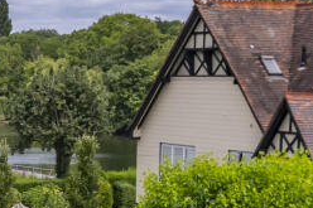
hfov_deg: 28.1
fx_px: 599
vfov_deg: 19.6
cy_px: 52
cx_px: 25
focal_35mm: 69
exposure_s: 1/1500
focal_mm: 24
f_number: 7.1
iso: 500
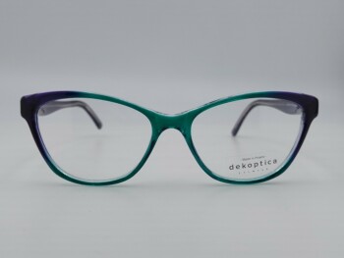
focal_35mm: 25
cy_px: 129
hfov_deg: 69.4
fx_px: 249
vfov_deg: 54.9
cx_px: 172
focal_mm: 5.23
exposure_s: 1/1605
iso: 40
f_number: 1.8
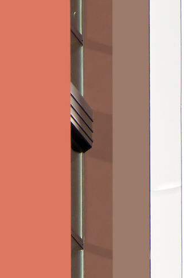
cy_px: 569
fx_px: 5935
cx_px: -168
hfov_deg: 1.8
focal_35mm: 771
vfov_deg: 2.7
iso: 200
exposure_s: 1/250
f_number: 18
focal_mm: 105
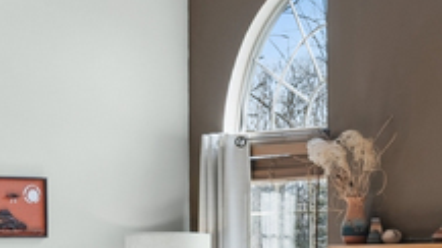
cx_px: 642
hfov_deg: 15.1
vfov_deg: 9.0
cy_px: 283
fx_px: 1559
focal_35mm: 133
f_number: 11
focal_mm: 17
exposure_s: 1/25
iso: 200
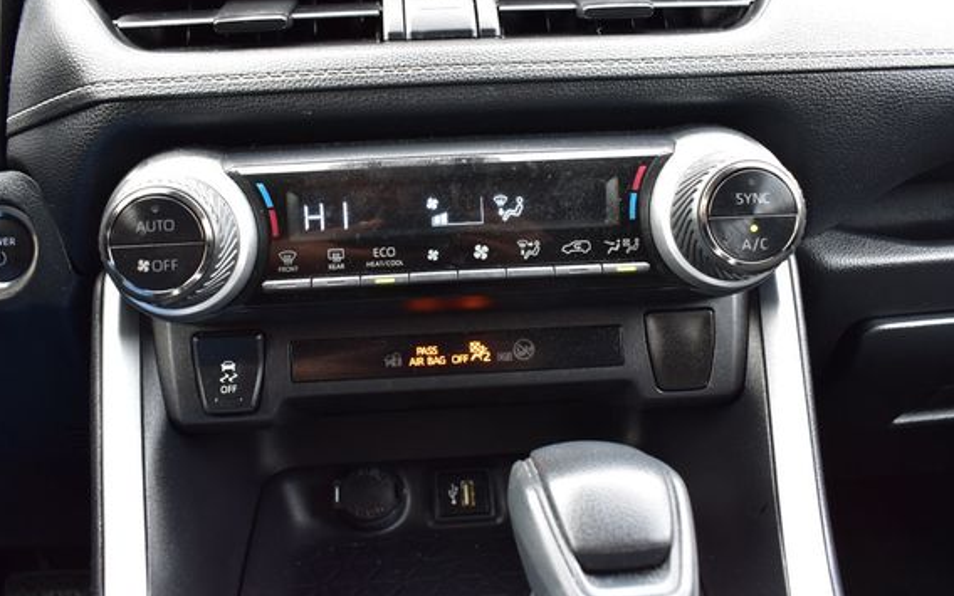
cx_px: 448
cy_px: 269
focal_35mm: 31
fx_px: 806
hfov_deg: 61.2
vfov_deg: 40.6
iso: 450
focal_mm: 18
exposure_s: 1/15
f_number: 6.3
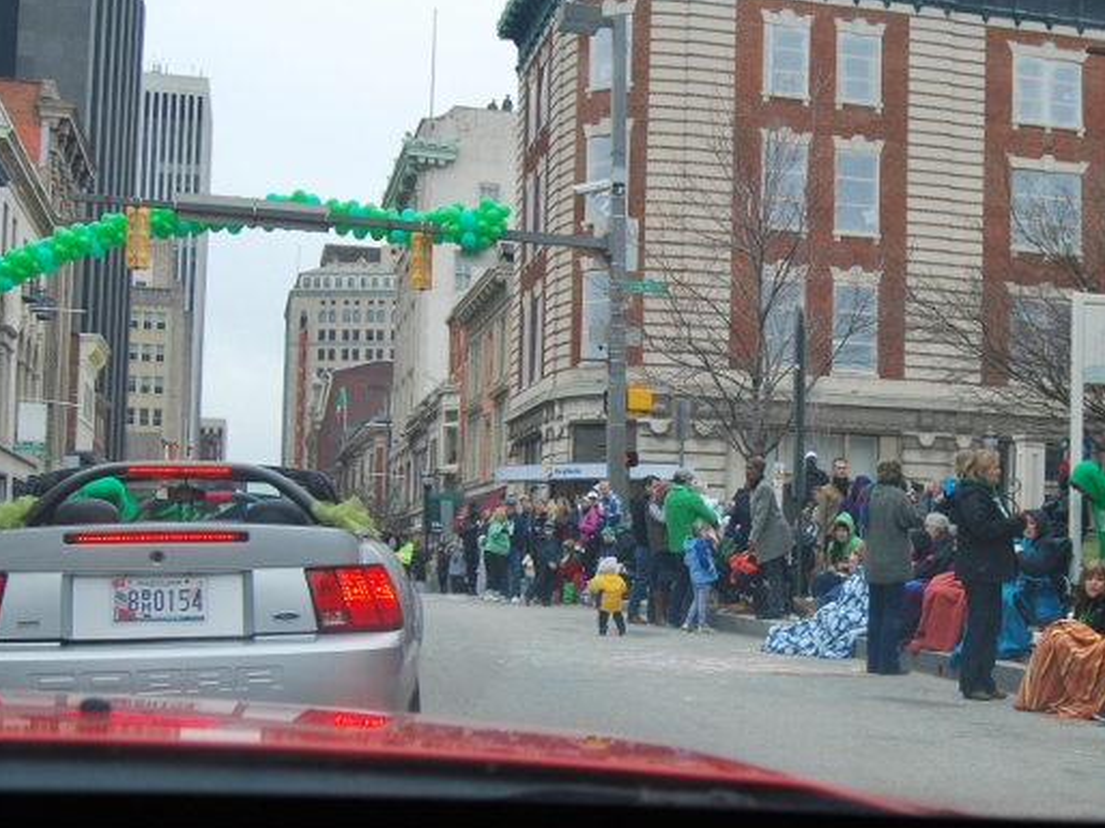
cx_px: 748
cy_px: 497
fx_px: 1651
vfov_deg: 28.1
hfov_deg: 36.6
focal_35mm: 52
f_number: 6.3
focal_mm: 23
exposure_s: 1/160
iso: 200
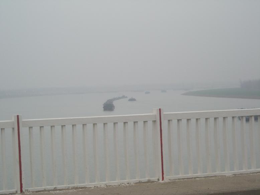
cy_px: 98
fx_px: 789
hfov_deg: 18.7
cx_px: 130
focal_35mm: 105
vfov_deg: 14.1
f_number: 4.7
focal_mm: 17.1
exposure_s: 1/60
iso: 91
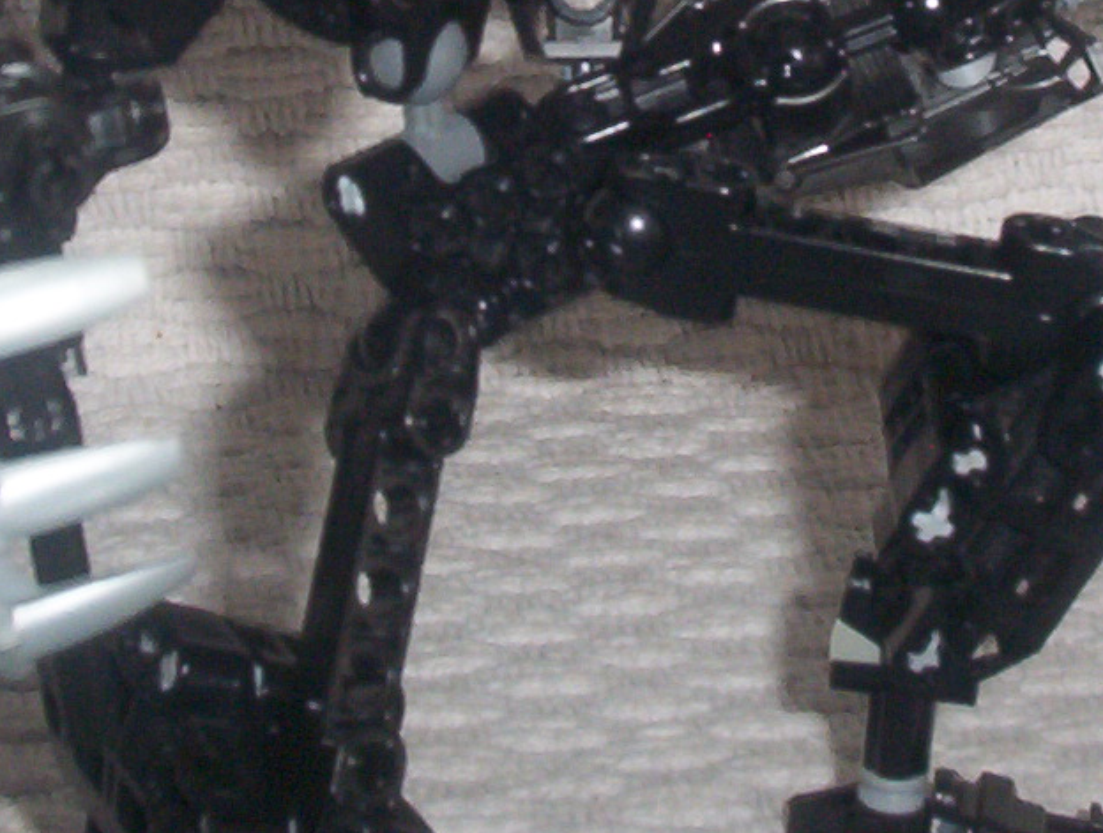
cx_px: 647
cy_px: -164
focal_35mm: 102
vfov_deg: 14.1
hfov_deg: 19.2
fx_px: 3258
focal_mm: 6
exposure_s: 1/30
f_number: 4.5
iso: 140
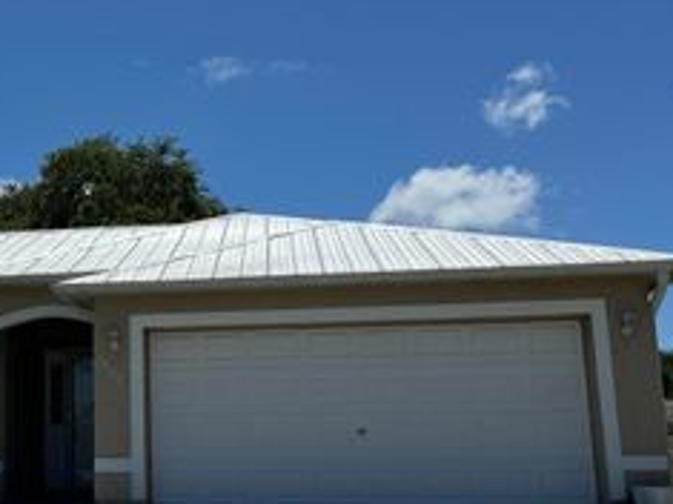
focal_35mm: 51
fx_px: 991
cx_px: 100
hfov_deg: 35.8
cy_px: 273
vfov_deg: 28.5
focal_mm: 6.86
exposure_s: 1/9009
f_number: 1.78
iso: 80
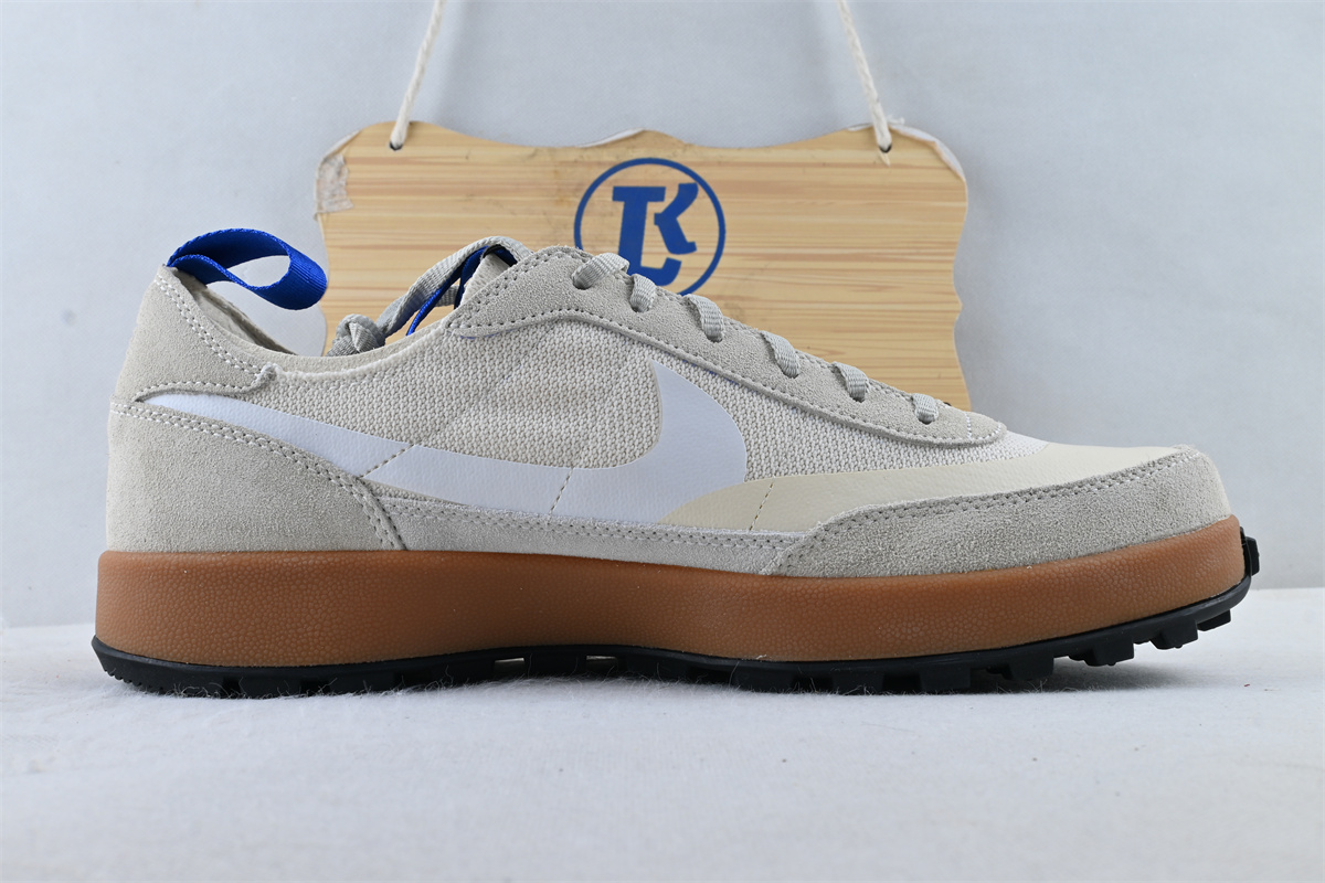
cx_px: 662
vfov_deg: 35.5
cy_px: 442
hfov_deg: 51.3
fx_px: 1380
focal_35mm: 38
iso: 100
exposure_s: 1/15
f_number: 10
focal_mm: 25
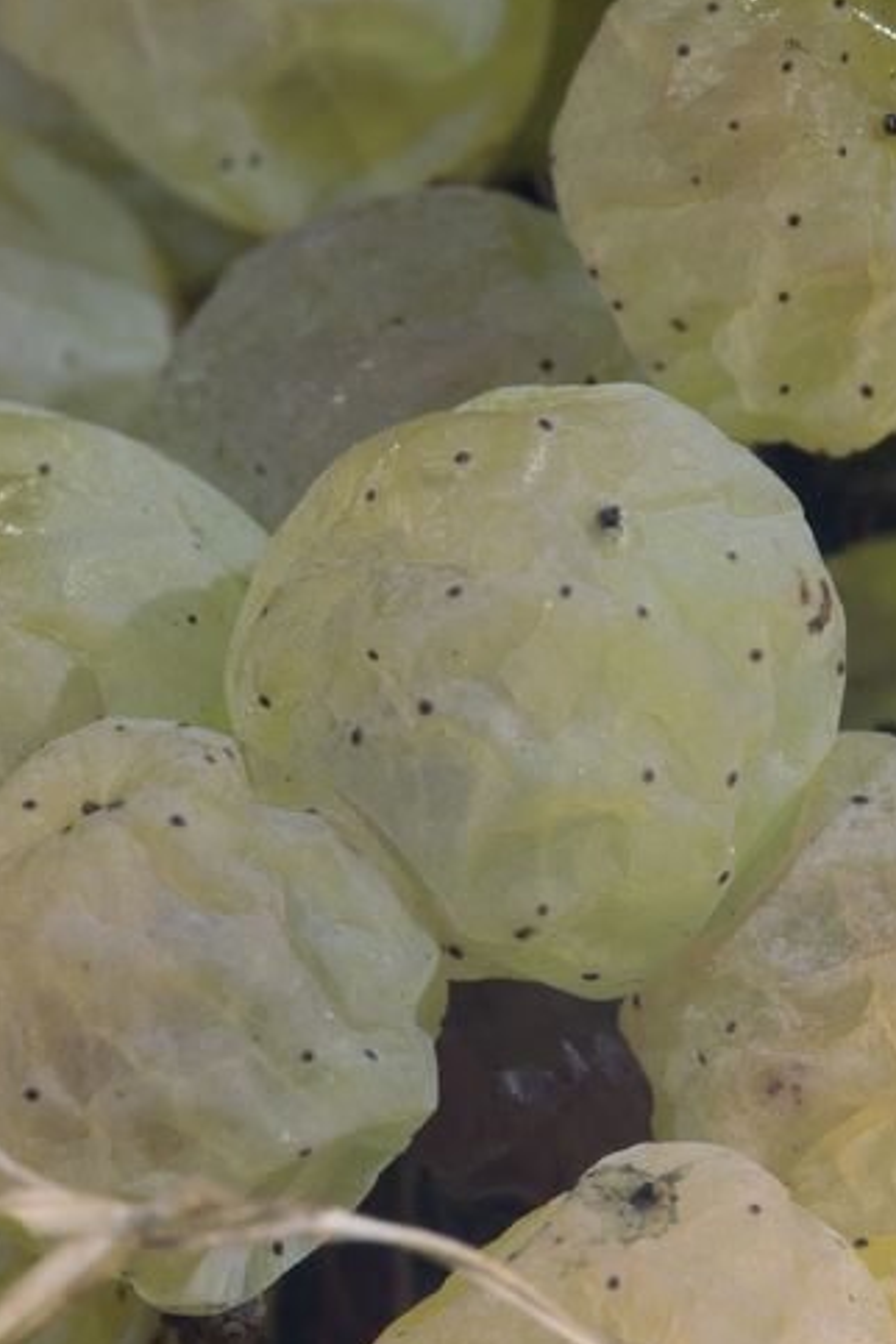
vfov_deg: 7.4
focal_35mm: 278
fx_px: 10378
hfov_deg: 4.9
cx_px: 673
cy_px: 648
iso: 400
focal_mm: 105
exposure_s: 1/250
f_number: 16
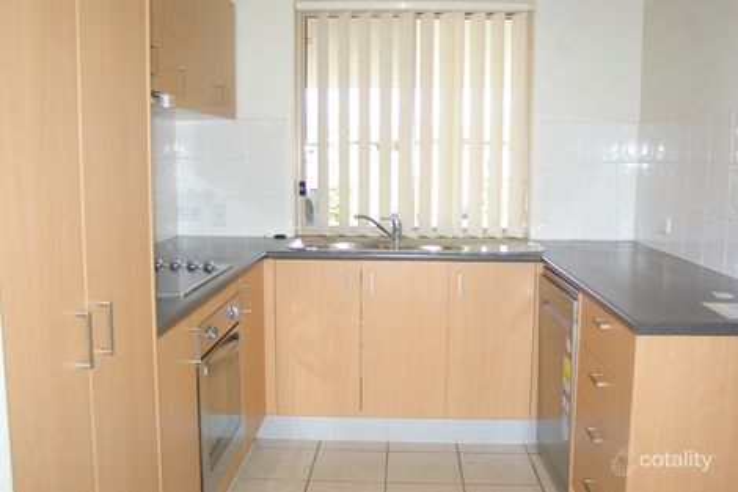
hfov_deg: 55.1
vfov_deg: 38.3
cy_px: 246
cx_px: 369
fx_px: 707
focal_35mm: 34
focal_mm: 23
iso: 400
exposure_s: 1/90
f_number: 4.5
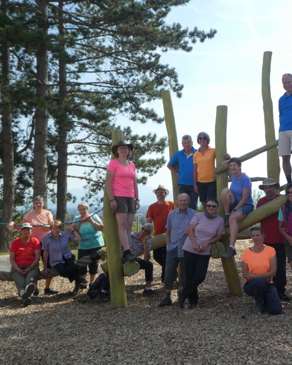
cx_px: 247
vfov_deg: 42.0
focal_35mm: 44
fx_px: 475
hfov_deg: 32.9
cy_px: 182
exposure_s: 1/640
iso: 80
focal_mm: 5.8
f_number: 3.6
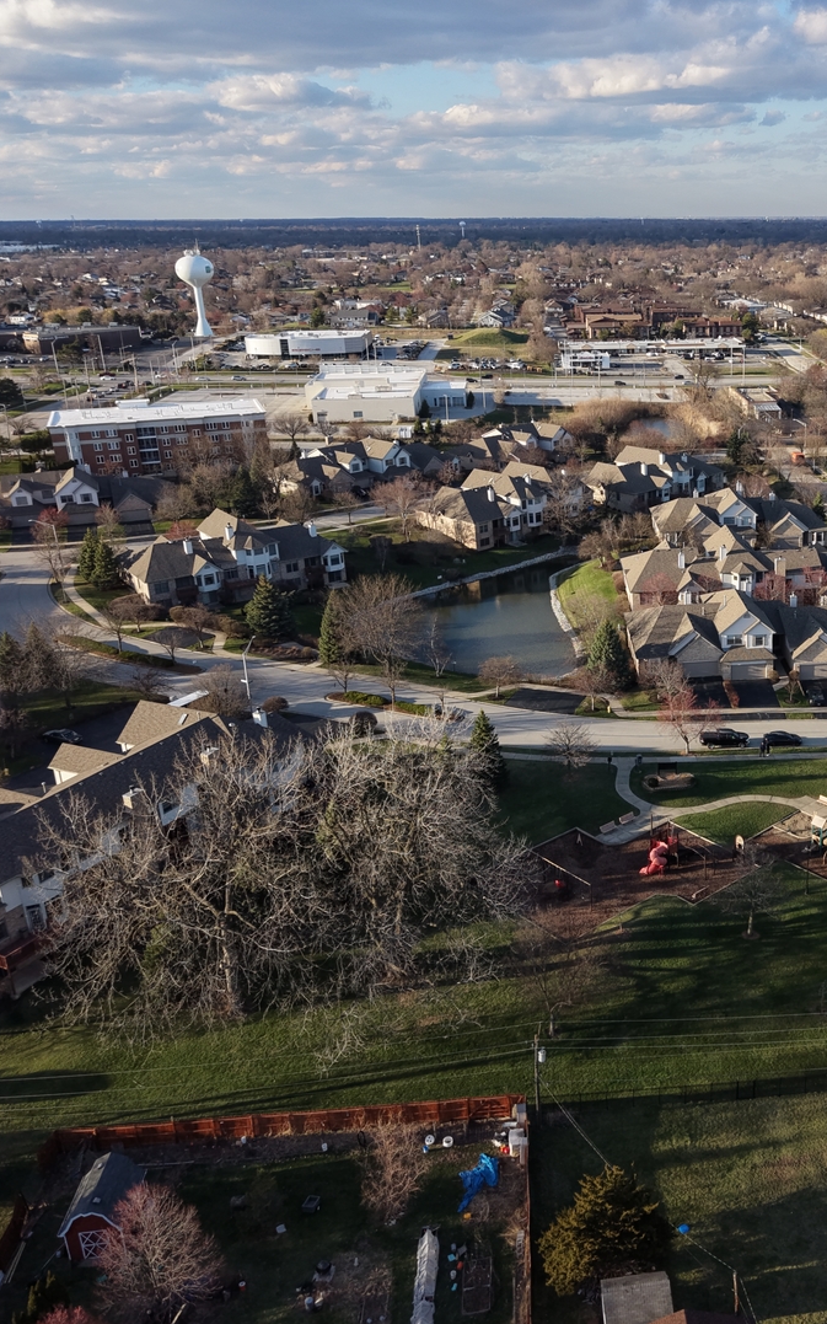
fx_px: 1226
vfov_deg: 56.7
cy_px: 661
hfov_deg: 35.6
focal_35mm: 34
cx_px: 707
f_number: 1.8
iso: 280
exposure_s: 1/100
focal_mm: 8.67
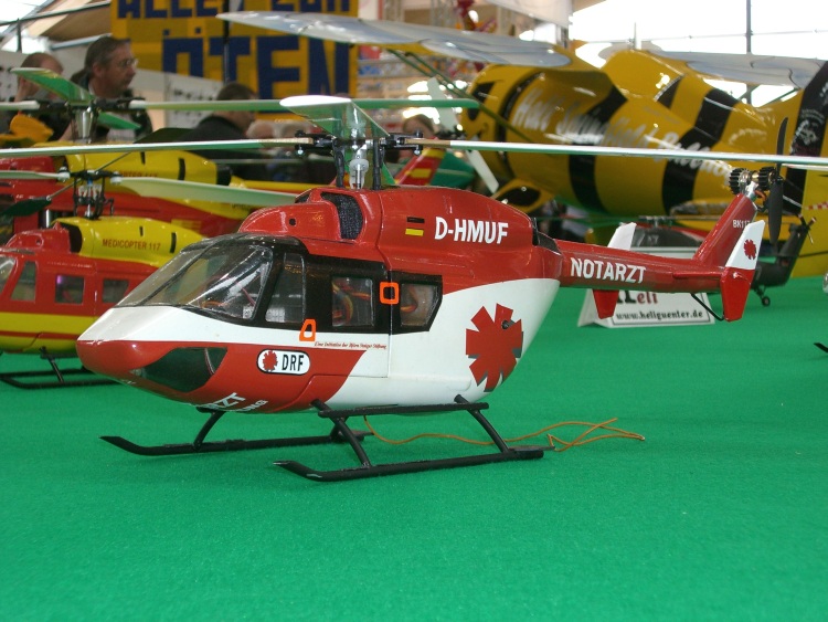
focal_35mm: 79
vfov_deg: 18.7
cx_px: 414
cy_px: 311
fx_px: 1890
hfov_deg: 24.7
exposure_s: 1/60
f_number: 4.1
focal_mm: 12.8
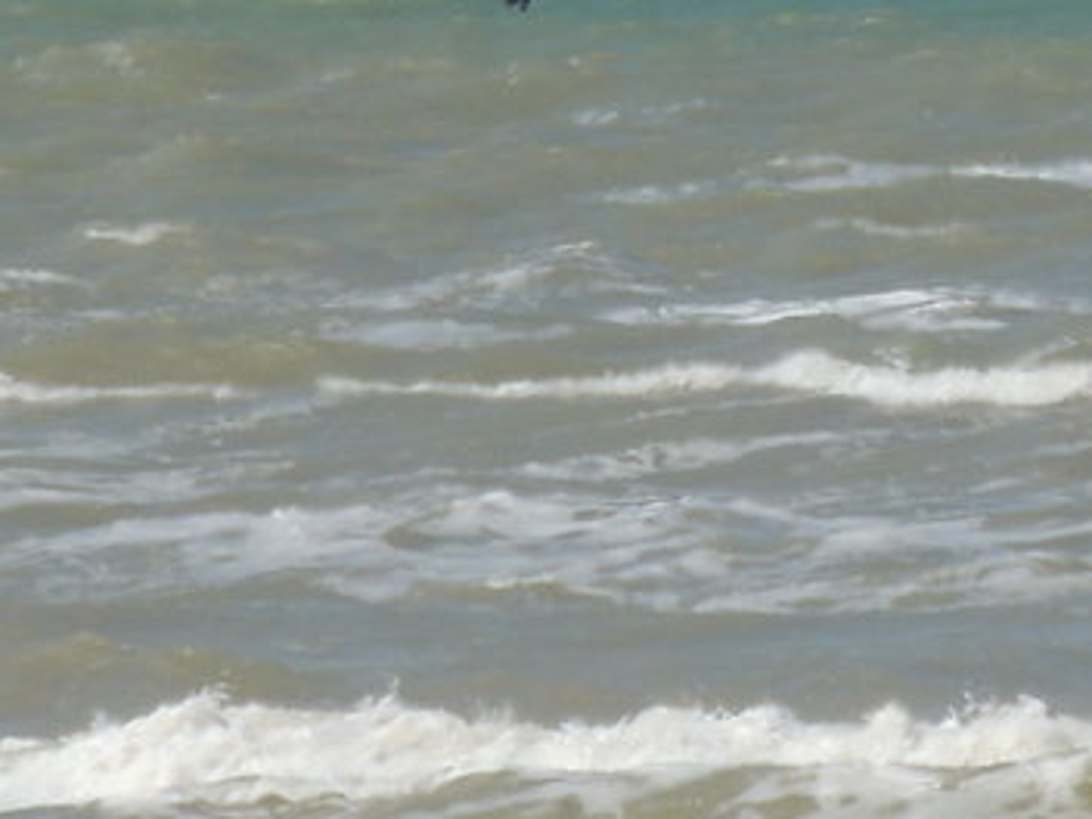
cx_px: 841
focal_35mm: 1817
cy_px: -620
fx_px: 57319
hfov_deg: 1.1
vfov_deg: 0.8
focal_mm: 71.3
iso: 100
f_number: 4.8
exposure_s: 1/1000
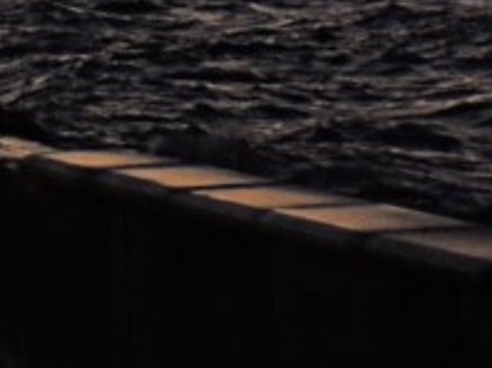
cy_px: -443
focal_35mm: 285
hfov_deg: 6.7
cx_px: -509
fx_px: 4046
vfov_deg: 5.1
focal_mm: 9.8
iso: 160
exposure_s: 1/60
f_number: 3.7
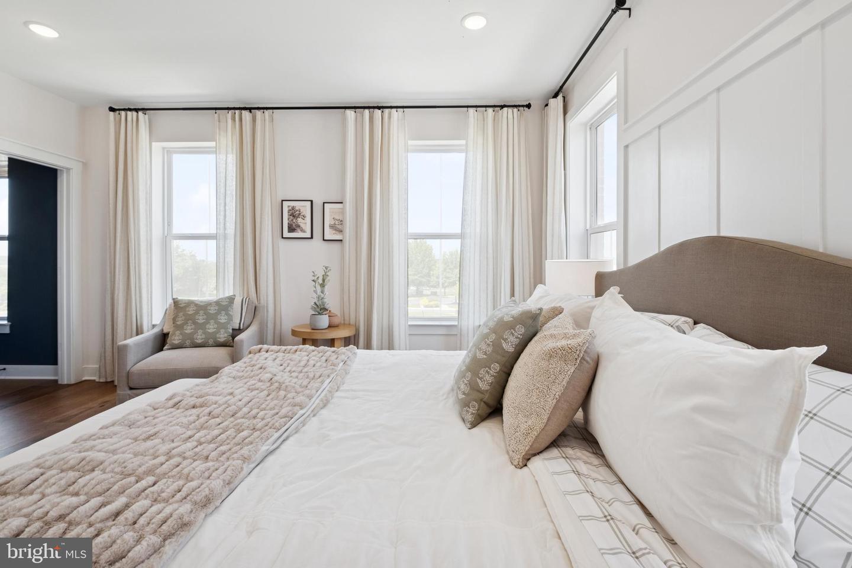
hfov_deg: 100.4
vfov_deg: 77.3
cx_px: 426
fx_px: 355
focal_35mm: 15
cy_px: 284
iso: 400
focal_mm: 10
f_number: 8
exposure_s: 1/60
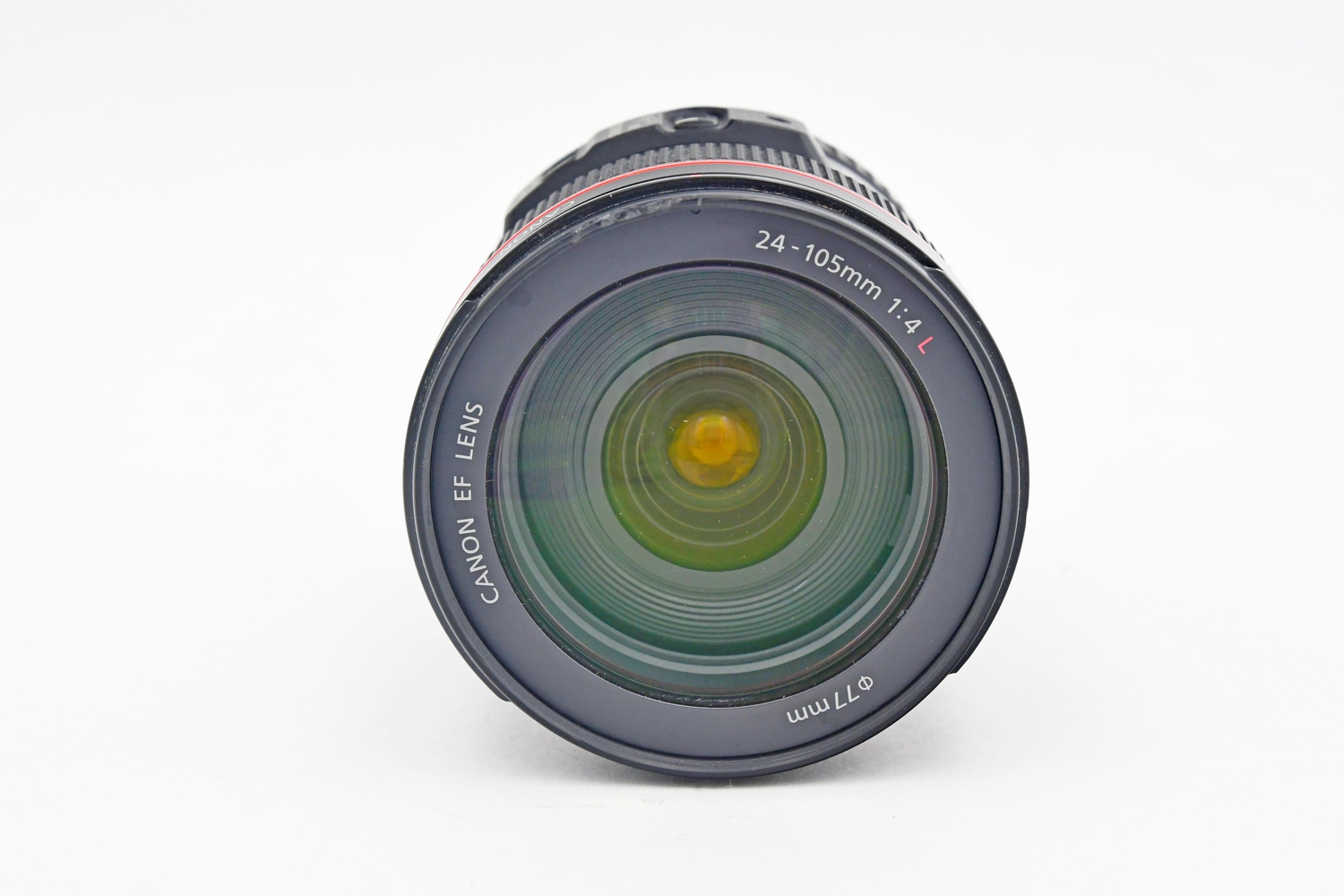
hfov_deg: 27.0
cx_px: 672
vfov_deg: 18.2
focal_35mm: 75
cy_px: 448
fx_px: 2800
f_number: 8
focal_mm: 50
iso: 1250
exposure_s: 1/125
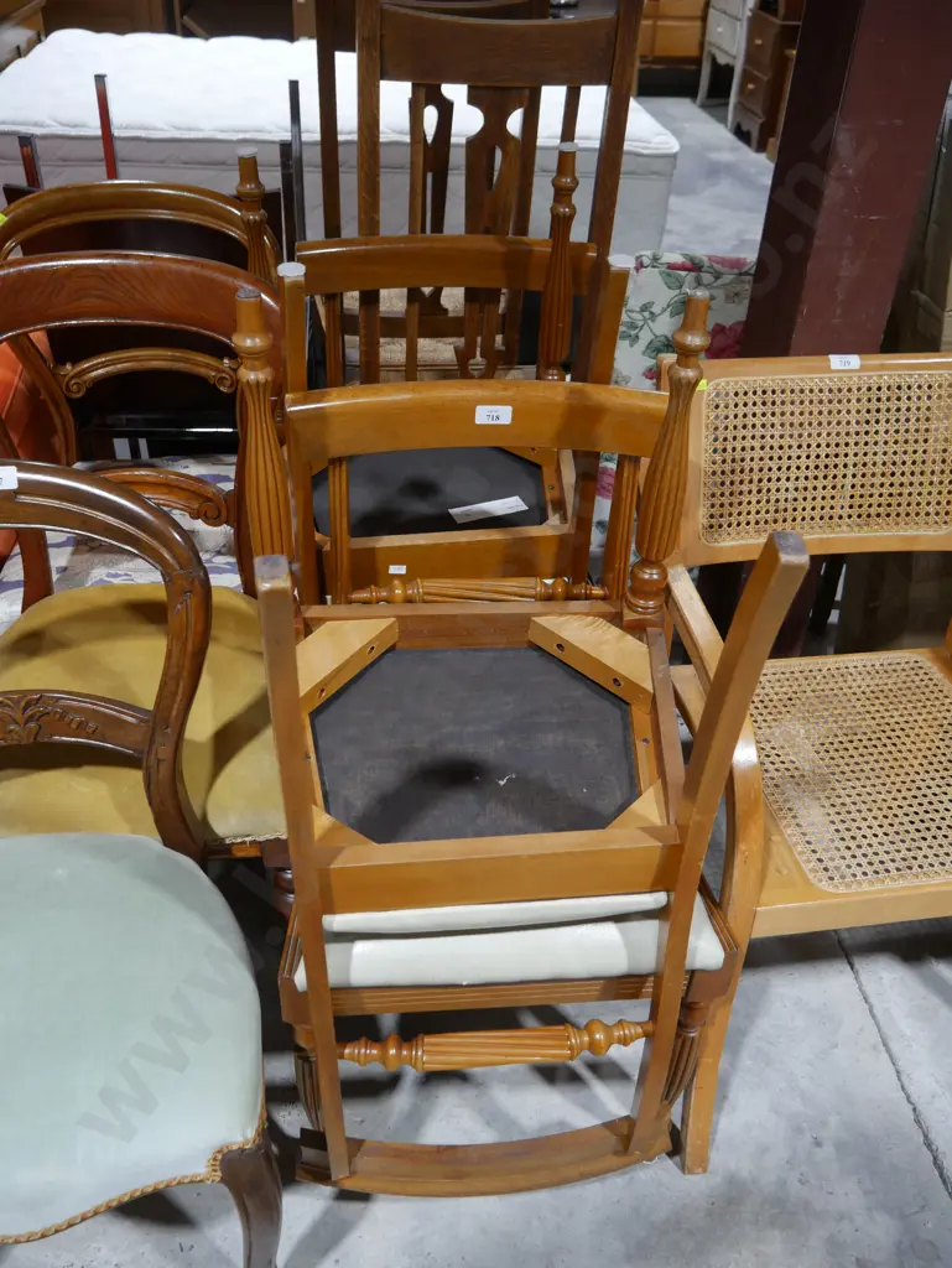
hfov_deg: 49.8
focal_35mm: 28
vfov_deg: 63.4
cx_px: 476
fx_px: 1026
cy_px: 634
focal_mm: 14
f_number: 3.5
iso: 320
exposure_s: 1/60
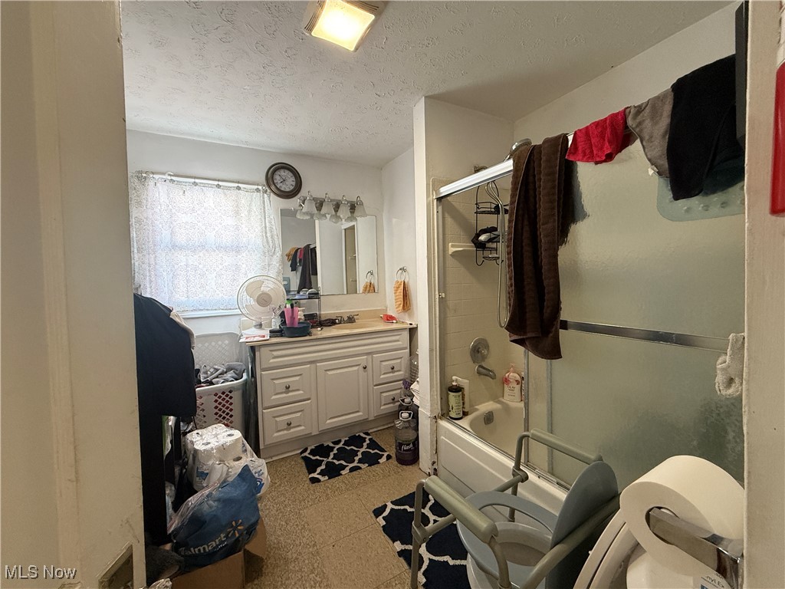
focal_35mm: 14
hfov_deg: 102.1
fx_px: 317
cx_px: 392
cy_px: 294
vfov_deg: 85.7
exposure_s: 1/60
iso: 320
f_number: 2.2
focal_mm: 2.22
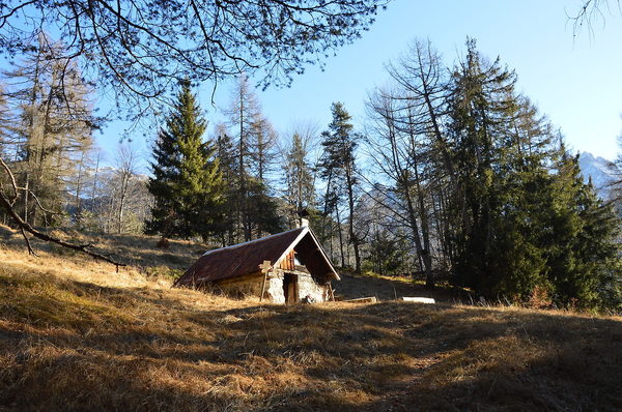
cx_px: 311
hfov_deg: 67.5
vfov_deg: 47.8
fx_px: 466
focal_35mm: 27
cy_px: 206
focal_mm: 18
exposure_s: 1/125
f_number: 10
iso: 400
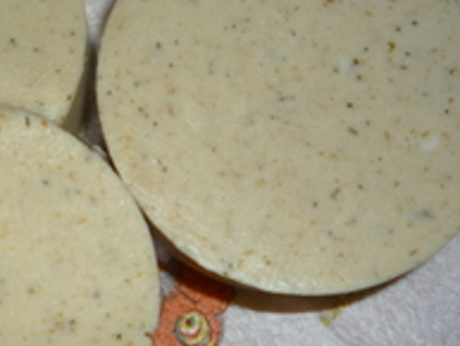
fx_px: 931
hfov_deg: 26.4
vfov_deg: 21.0
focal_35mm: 70
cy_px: 131
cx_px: 12
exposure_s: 1/30
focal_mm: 5.2
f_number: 4
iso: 100
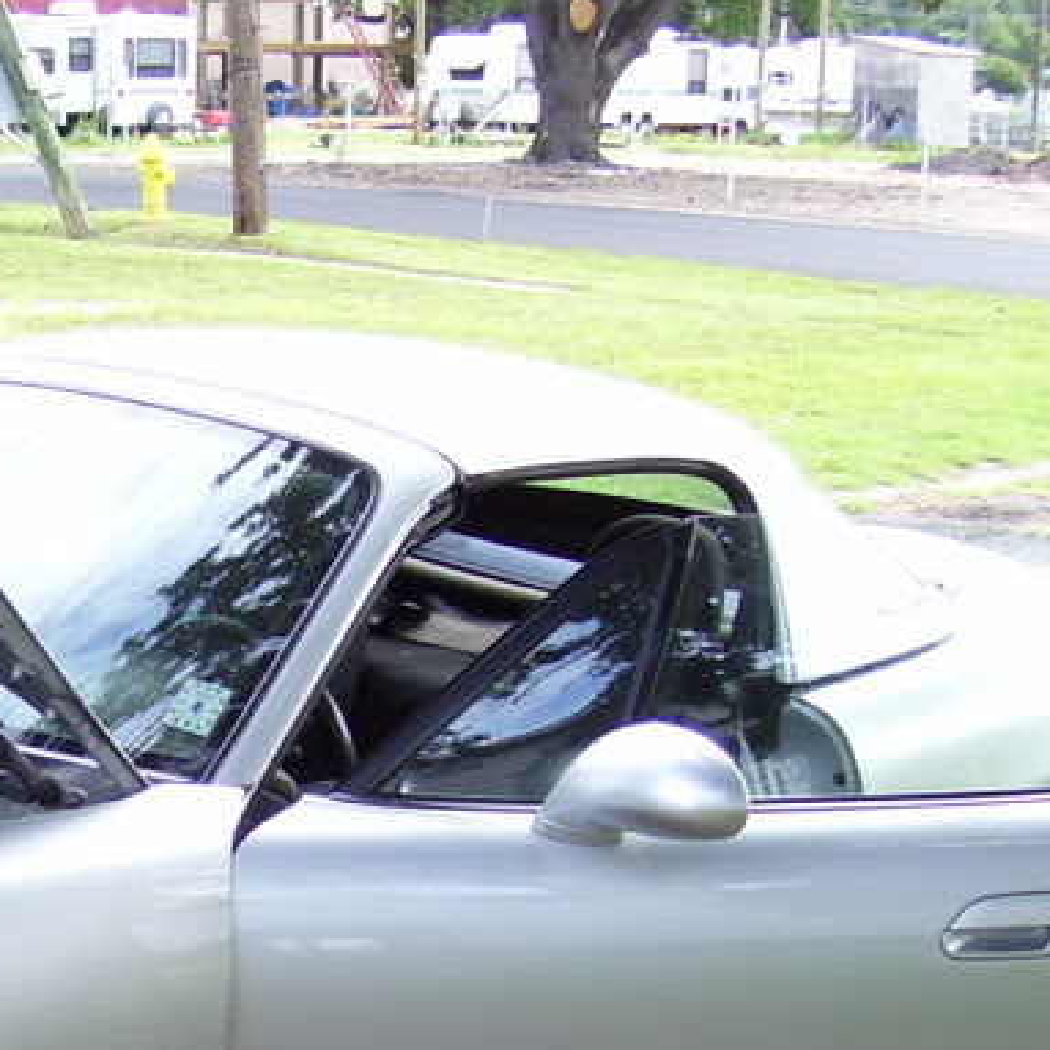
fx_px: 2917
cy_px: 1001
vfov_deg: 19.9
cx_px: 0
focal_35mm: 85
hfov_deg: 19.8
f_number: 2.7
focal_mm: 6
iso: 80
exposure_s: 1/125
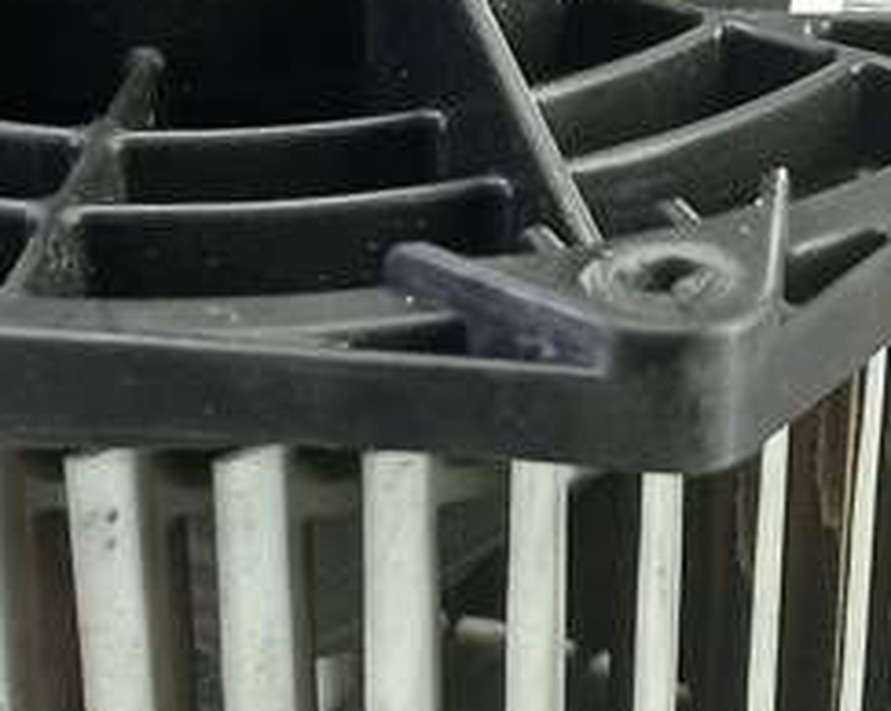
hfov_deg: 18.5
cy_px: 414
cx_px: 202
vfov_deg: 14.9
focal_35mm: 103
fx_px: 2714
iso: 160
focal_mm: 4.6
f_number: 1.8
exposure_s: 1/50
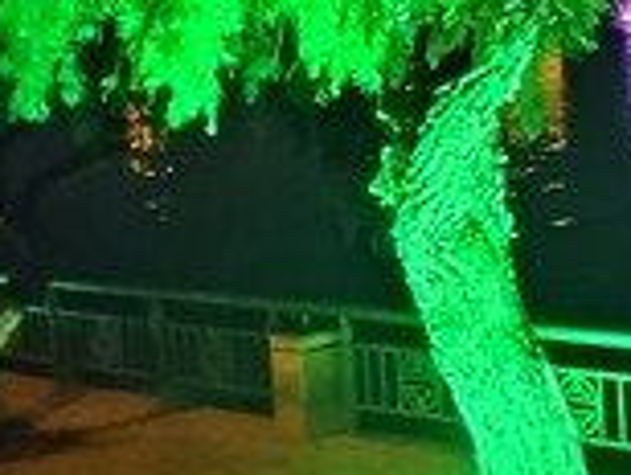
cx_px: 1012
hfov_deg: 18.0
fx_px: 1716
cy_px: 113
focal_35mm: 94
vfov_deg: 15.7
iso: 3200
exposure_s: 1/16.7
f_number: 1.8
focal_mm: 4.22
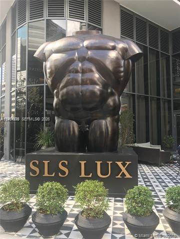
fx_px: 194
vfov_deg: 63.4
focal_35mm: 28
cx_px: 90
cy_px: 120
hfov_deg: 49.7
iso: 25
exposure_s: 1/120
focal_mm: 3.99
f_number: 1.8
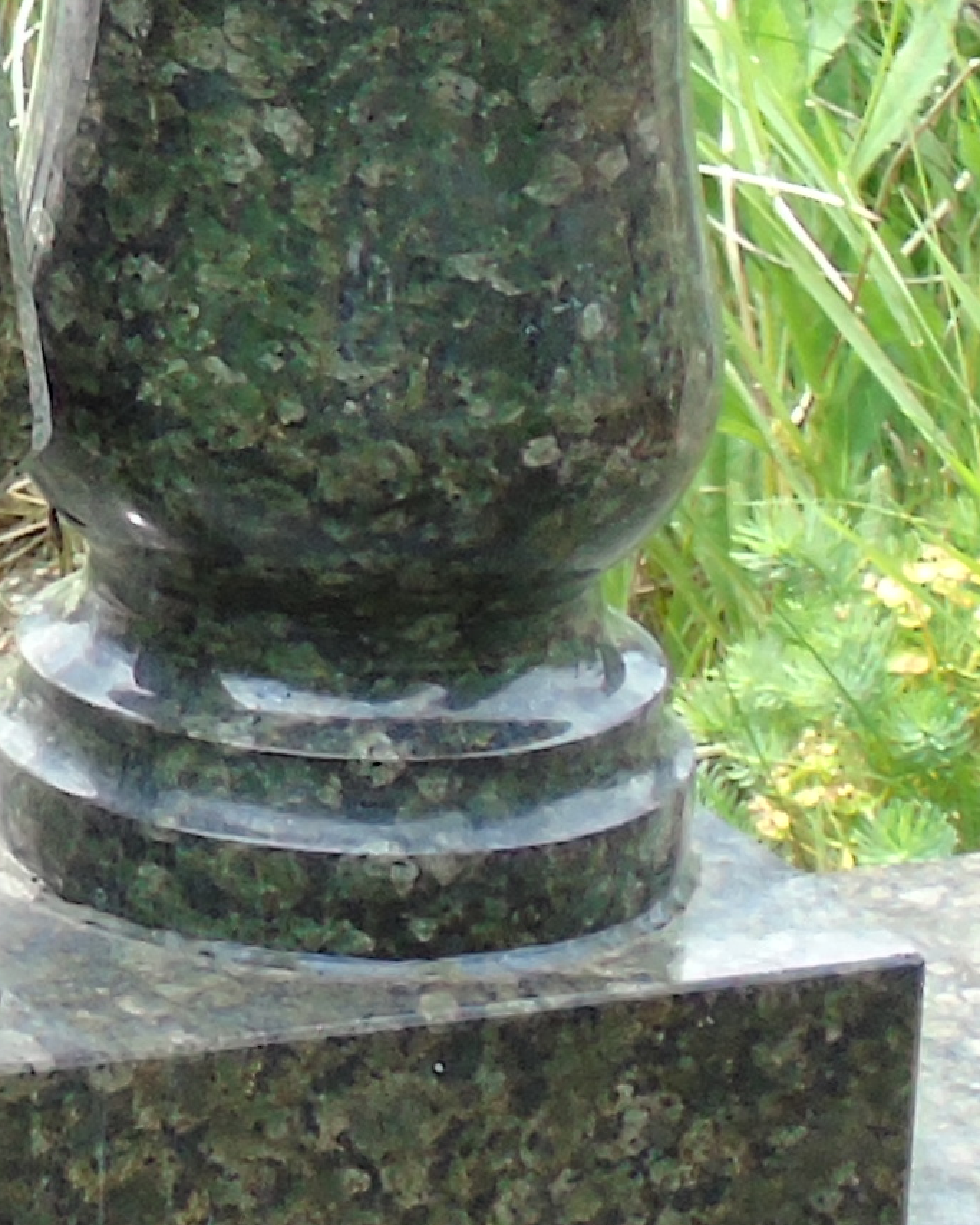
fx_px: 11531
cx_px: -2240
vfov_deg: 6.0
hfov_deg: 4.6
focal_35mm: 318
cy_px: -1043
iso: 80
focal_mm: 9.6
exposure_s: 1/80
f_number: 4.3
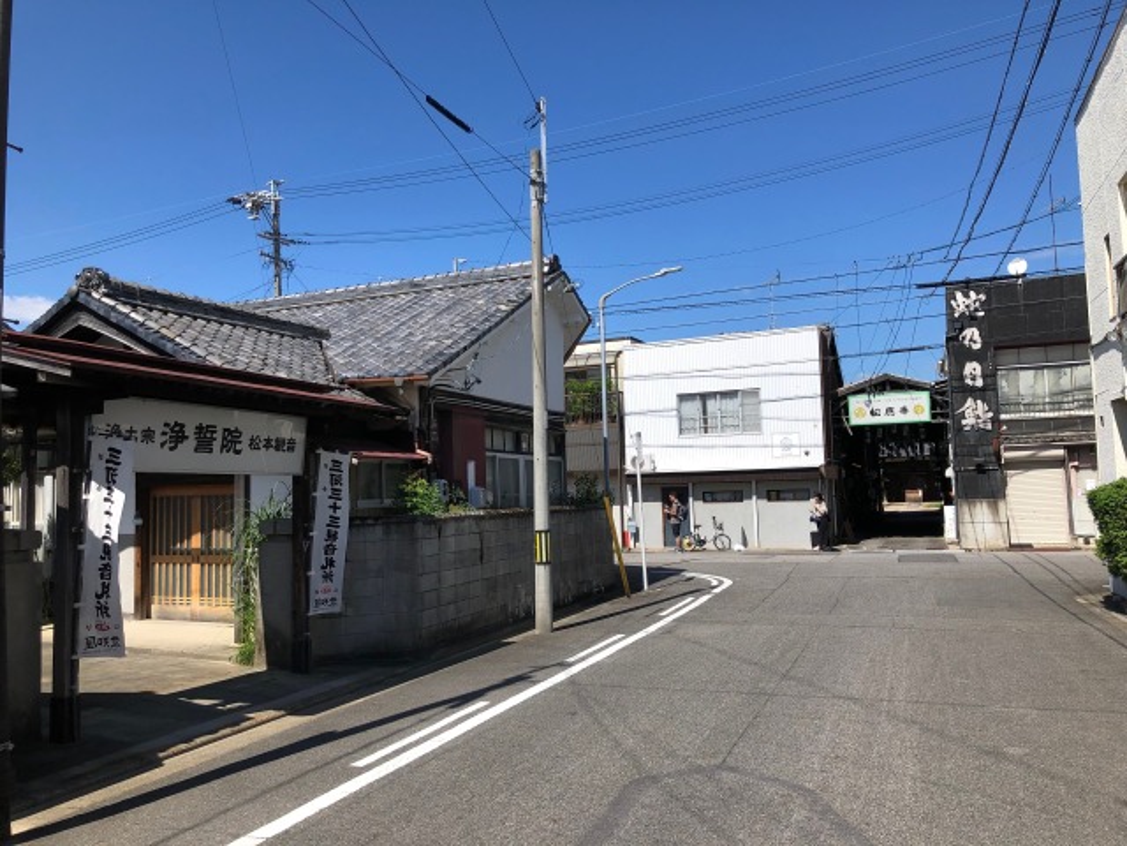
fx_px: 912
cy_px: 423
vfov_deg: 49.7
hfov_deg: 63.4
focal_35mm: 28
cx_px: 564
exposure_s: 1/2000
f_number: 1.8
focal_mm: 3.99
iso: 20
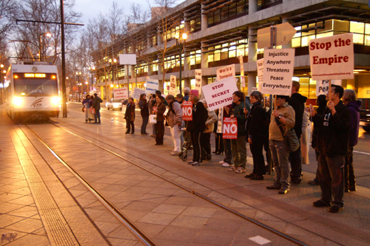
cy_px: 123
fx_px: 308
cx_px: 185
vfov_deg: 43.5
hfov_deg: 62.0
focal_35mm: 30
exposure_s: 1/10
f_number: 3.5
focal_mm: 20
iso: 1600
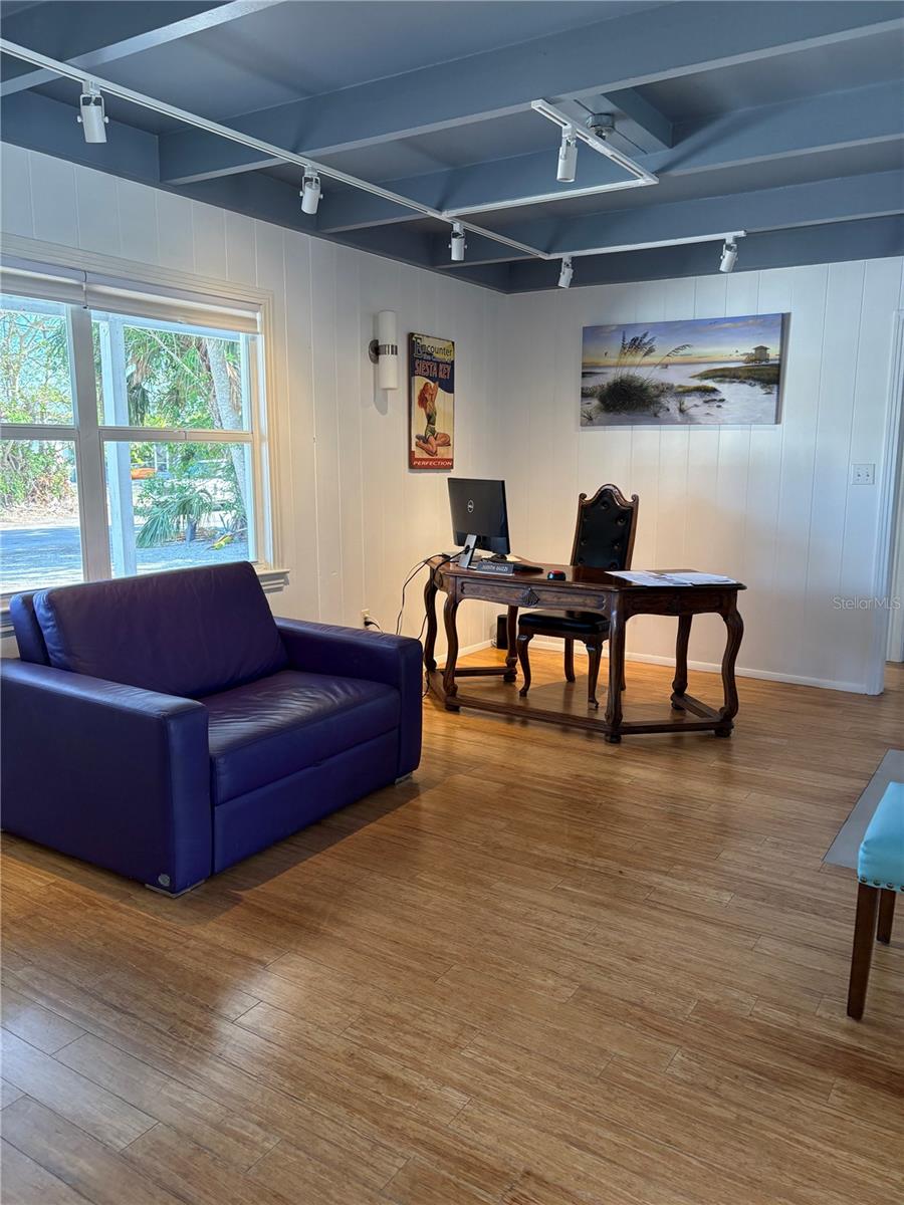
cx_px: 452
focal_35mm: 26
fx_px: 905
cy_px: 602
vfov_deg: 67.3
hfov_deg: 53.1
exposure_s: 1/157
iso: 125
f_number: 1.6
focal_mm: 5.96
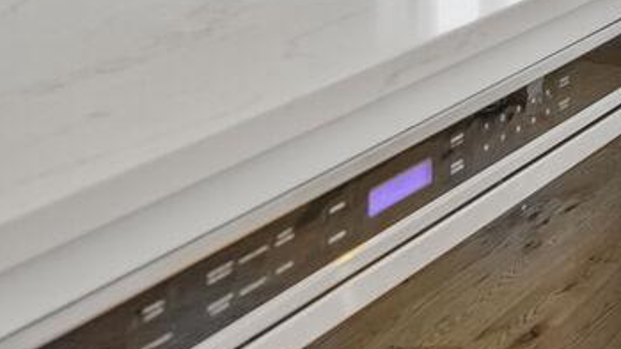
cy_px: -335
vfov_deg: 15.7
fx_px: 1021
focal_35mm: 62
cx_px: 1359
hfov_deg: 17.2
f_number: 5
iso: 800
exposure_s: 1/500
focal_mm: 12
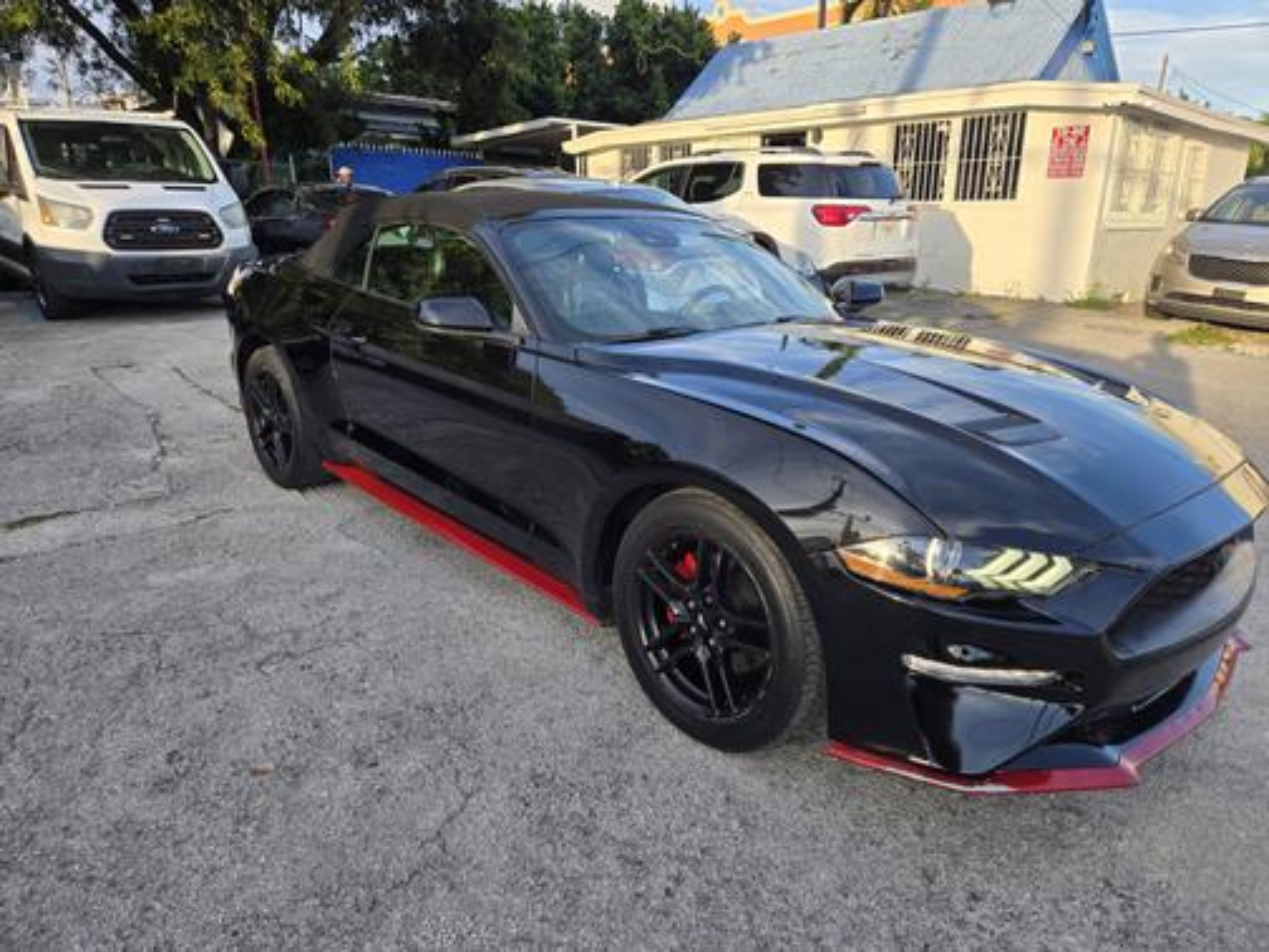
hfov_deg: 73.9
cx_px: 634
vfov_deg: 58.9
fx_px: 843
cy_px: 476
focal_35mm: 23
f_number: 1.8
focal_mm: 5.4
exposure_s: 1/403
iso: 25
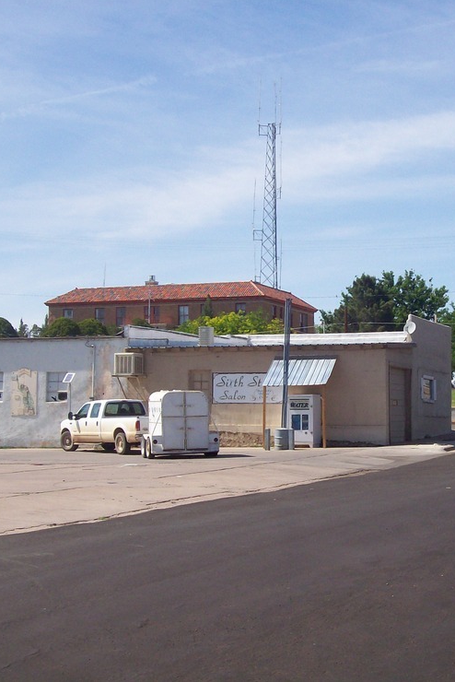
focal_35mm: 63
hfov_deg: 21.5
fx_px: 1193
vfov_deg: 31.9
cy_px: 339
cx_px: 322
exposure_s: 1/613
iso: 80
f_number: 5.4
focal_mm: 7.6
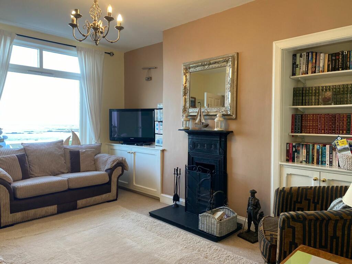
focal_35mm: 26
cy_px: 132
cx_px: 176
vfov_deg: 53.1
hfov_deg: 67.3
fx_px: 264
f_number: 1.8
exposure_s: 1/100
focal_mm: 4.25
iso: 125
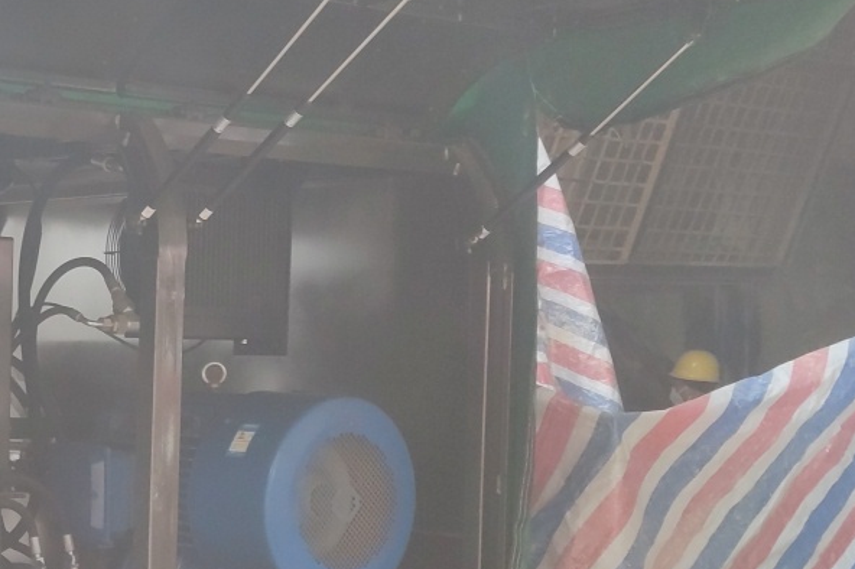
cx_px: -92
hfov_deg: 23.5
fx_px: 1923
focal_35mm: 81
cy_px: 406
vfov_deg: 16.8
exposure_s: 1/100
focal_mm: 6.72
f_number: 1.69
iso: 89
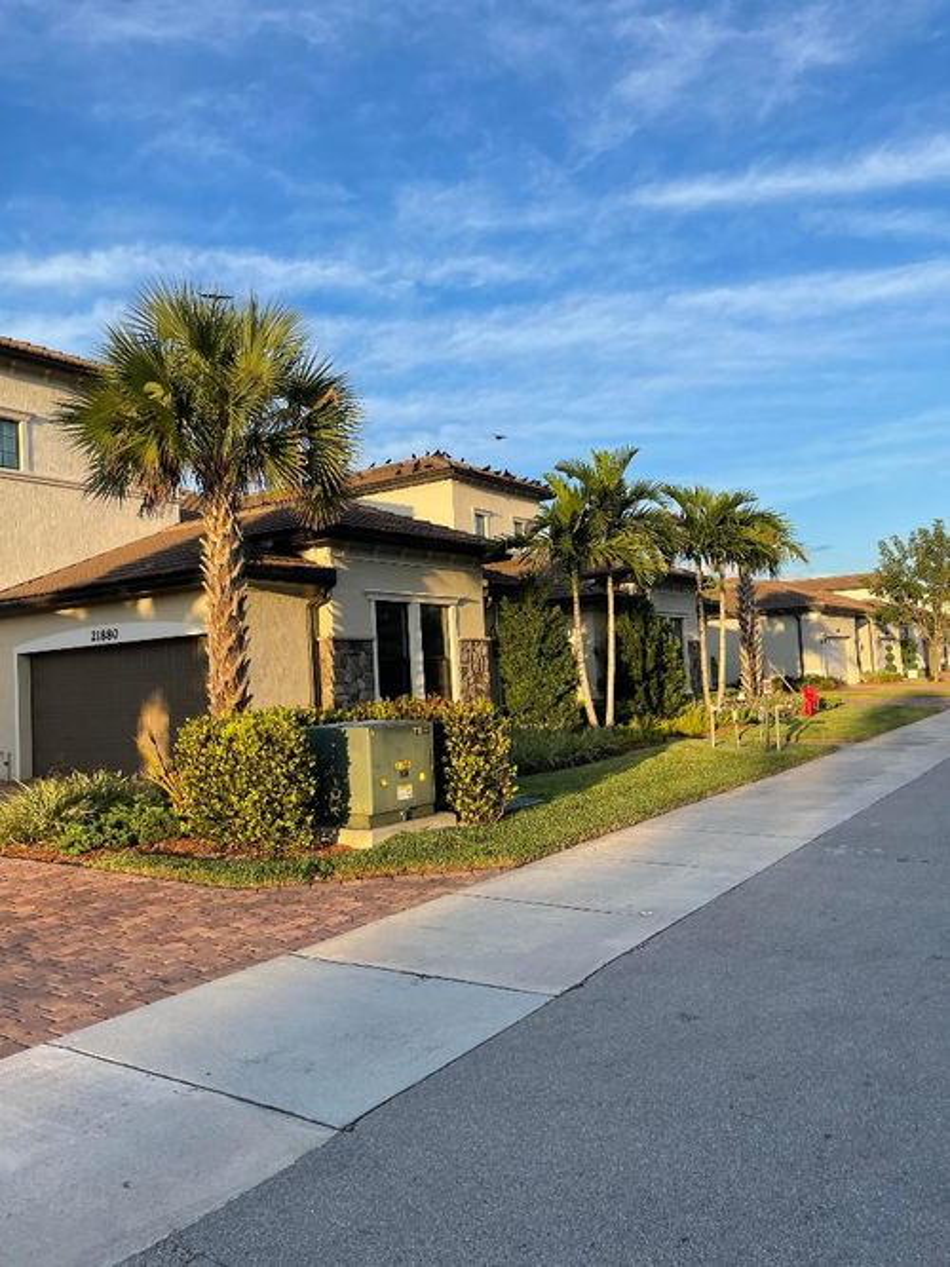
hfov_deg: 53.0
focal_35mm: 26
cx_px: 475
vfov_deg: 67.3
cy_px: 634
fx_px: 952
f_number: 1.6
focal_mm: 5.1
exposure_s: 1/1279
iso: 32
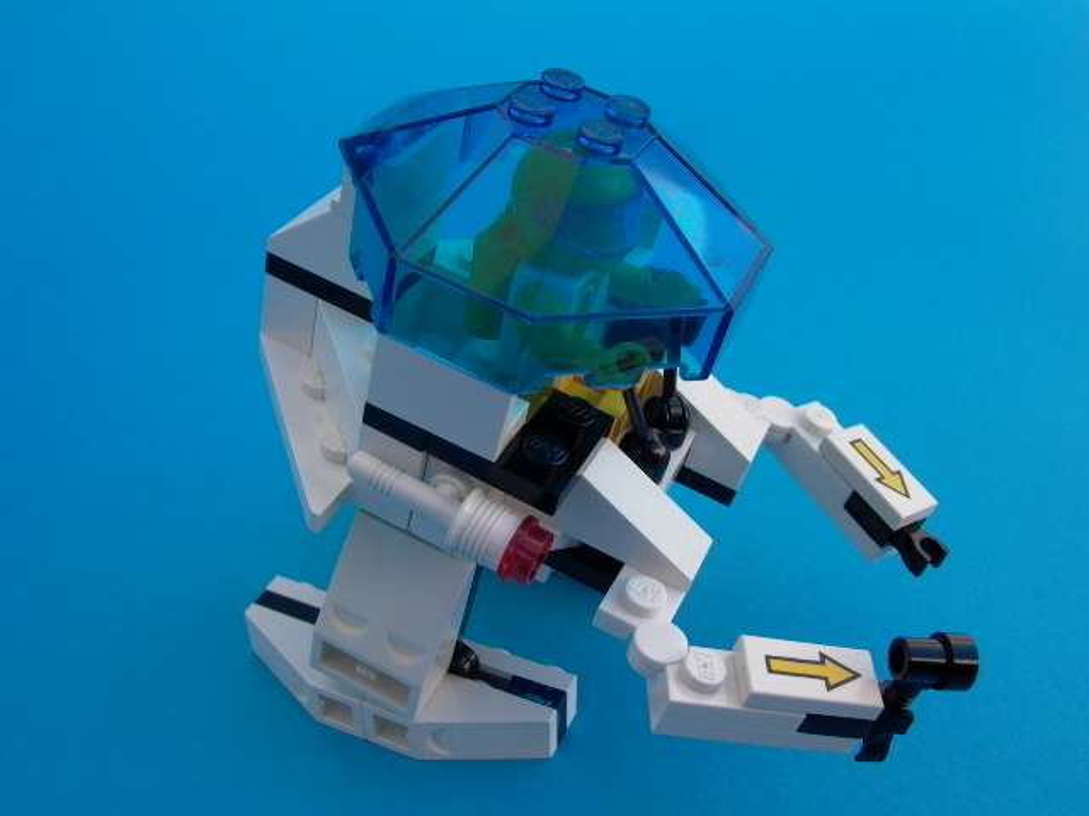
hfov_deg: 49.0
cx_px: 544
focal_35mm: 38
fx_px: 1195
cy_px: 408
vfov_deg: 37.7
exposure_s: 1/196
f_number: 4.14
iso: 100
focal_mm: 7.62
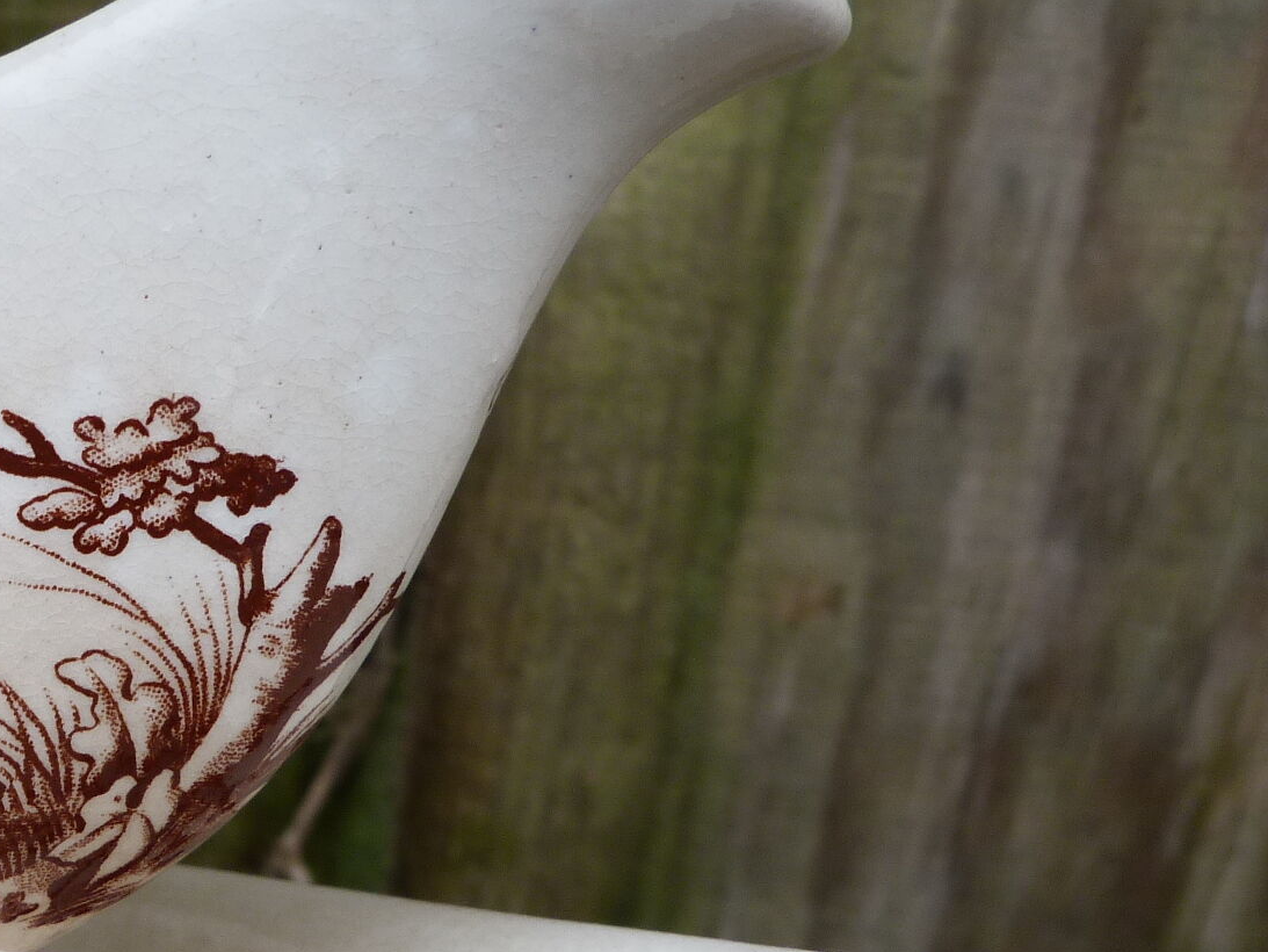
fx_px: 3004
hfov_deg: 23.0
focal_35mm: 82
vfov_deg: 18.0
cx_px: 26
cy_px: 556
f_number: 3.1
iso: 80
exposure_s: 1/80
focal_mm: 6.3
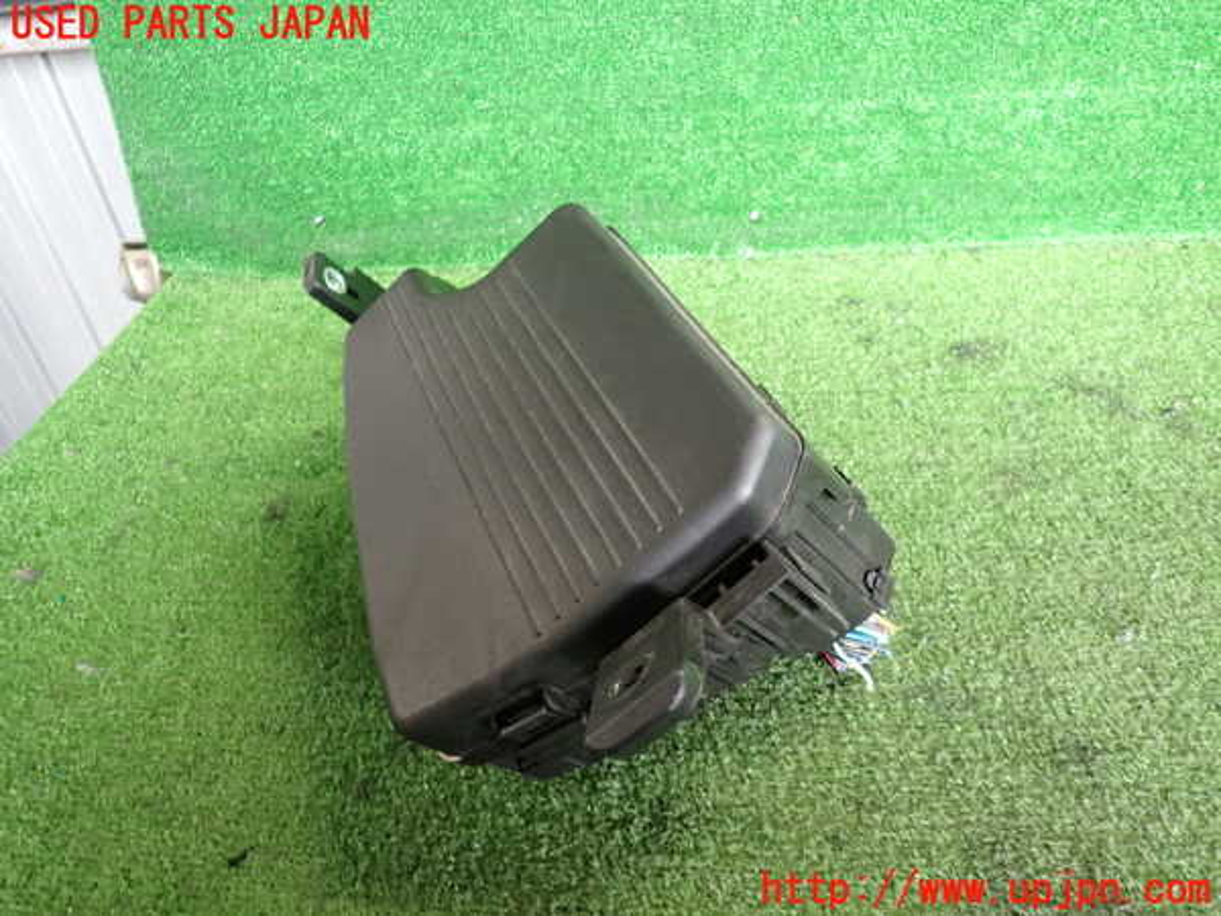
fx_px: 882
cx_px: 610
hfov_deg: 69.4
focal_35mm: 25
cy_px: 458
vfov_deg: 54.9
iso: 320
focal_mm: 4.5
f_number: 2
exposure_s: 1/30
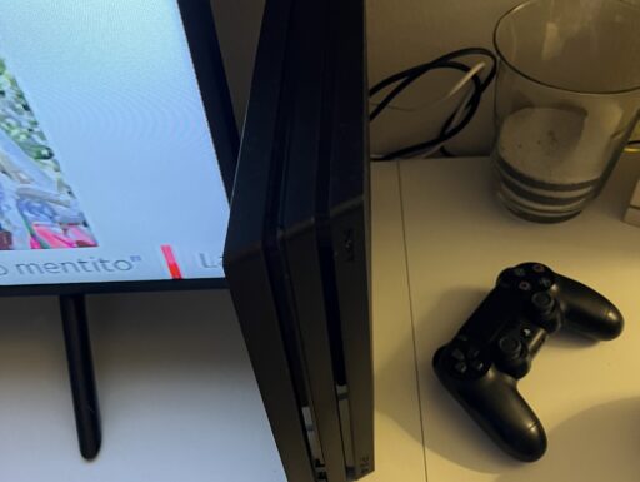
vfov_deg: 53.1
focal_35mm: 26
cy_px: 241
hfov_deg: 67.3
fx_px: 481
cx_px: 320
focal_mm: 5.1
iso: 500
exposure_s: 1/33
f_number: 1.6
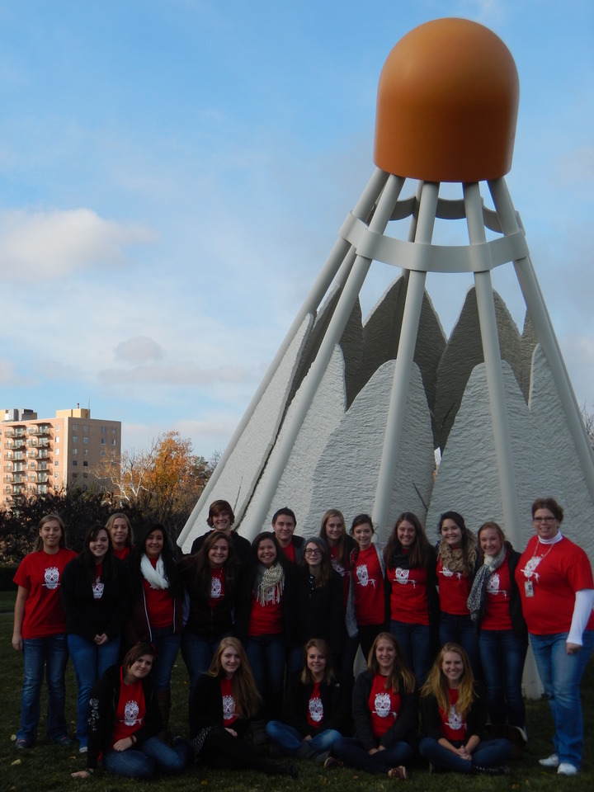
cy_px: 396
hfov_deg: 29.1
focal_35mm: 50
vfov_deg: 38.2
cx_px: 297
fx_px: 1144
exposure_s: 1/800
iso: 125
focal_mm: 8.9
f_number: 4
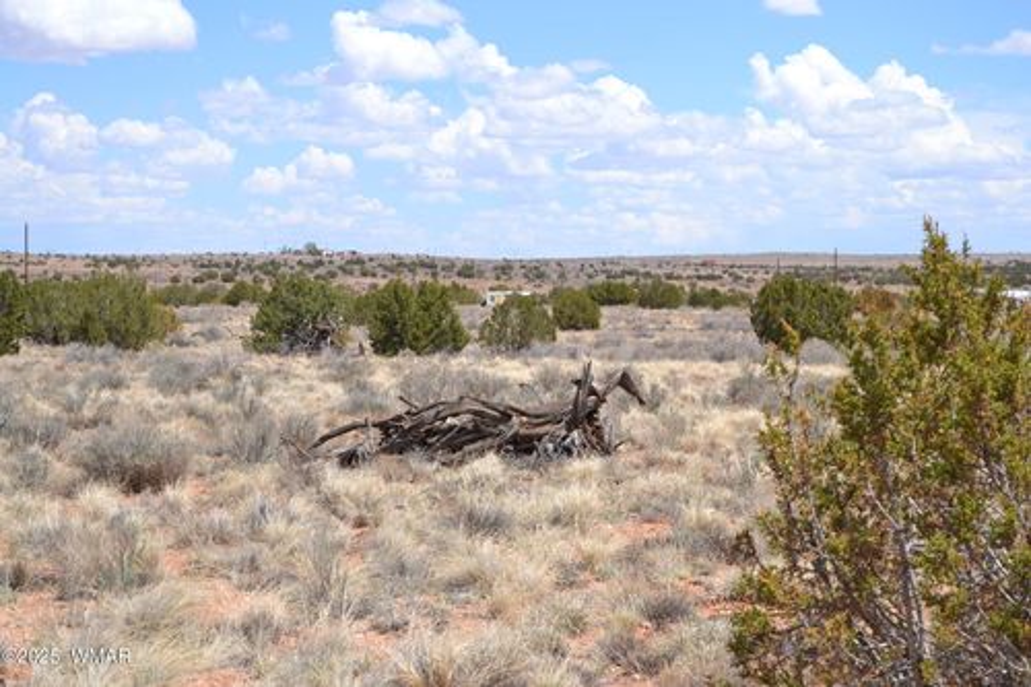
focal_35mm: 82
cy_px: 344
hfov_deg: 24.6
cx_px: 516
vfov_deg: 16.5
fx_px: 2362
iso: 100
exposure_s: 1/250
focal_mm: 55
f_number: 8
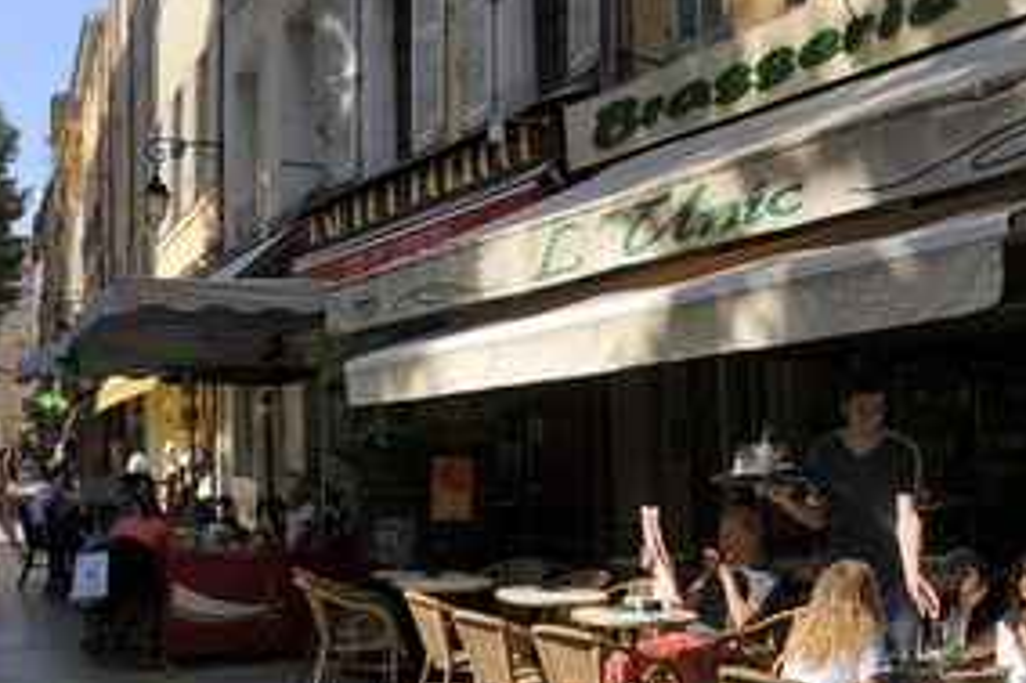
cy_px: 434
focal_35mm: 46
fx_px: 1310
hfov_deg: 42.8
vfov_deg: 29.1
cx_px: 493
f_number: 9
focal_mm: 31
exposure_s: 1/160
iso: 200
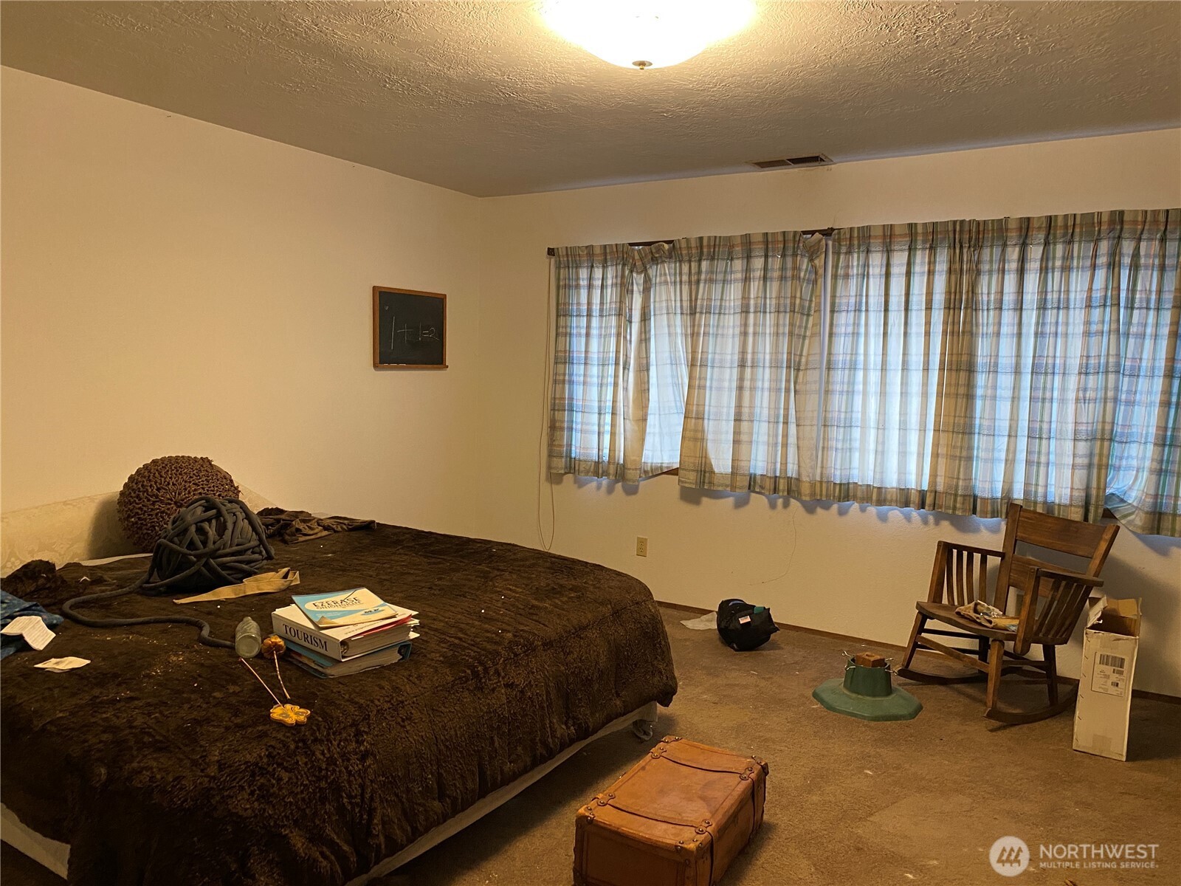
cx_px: 590
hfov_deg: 67.3
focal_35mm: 26
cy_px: 443
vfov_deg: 53.1
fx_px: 887
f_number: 1.8
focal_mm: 4.25
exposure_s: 1/60
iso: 320
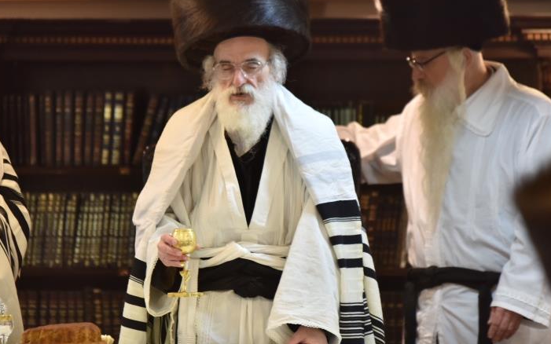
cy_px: 135
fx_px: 4475
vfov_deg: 4.4
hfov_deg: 7.0
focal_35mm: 298
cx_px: 231
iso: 1000
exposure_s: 1/250
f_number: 2.8
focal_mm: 200
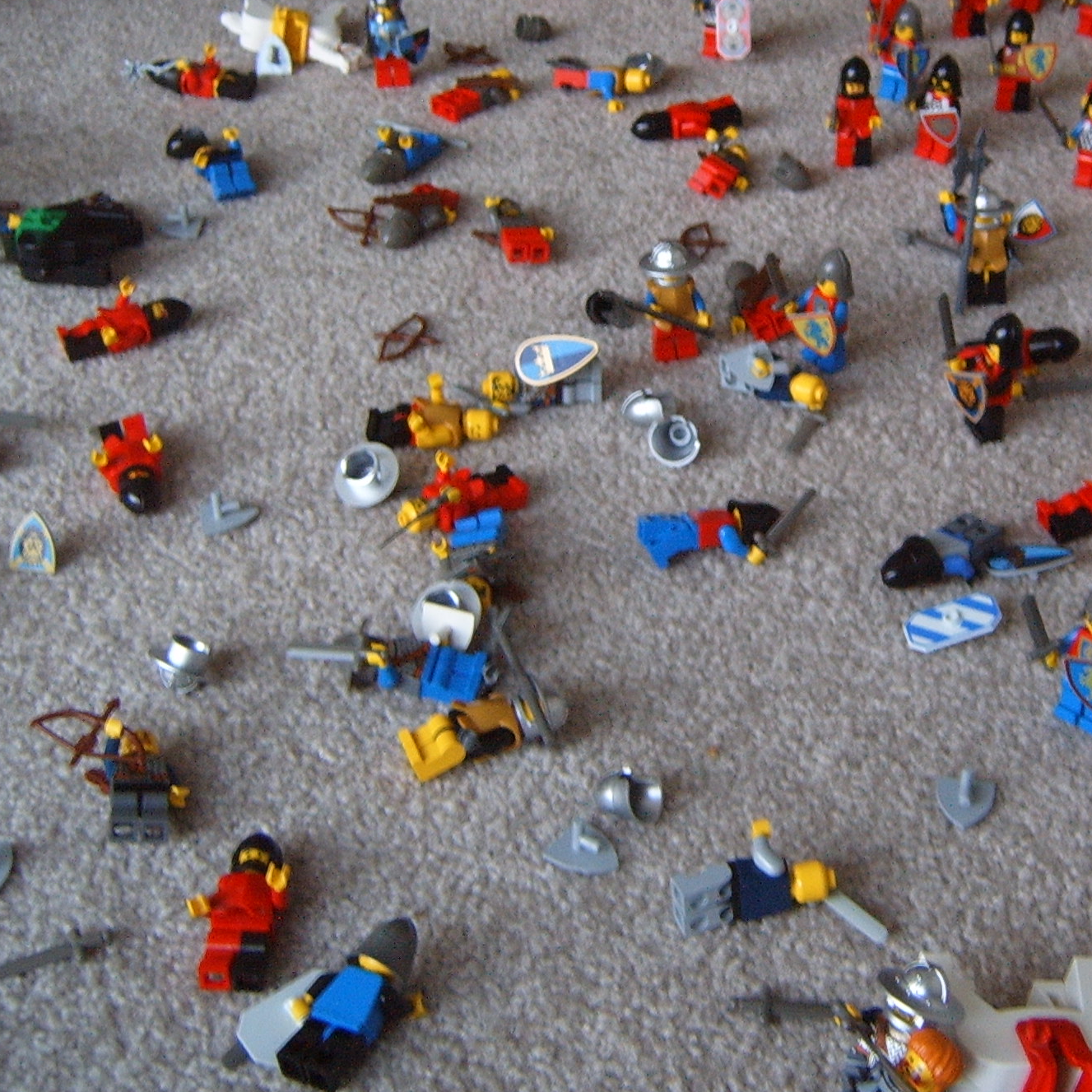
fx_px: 1999
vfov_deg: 30.4
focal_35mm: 56
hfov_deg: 30.3
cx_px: 733
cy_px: 412
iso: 141
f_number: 2.9
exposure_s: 1/6
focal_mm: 6.2
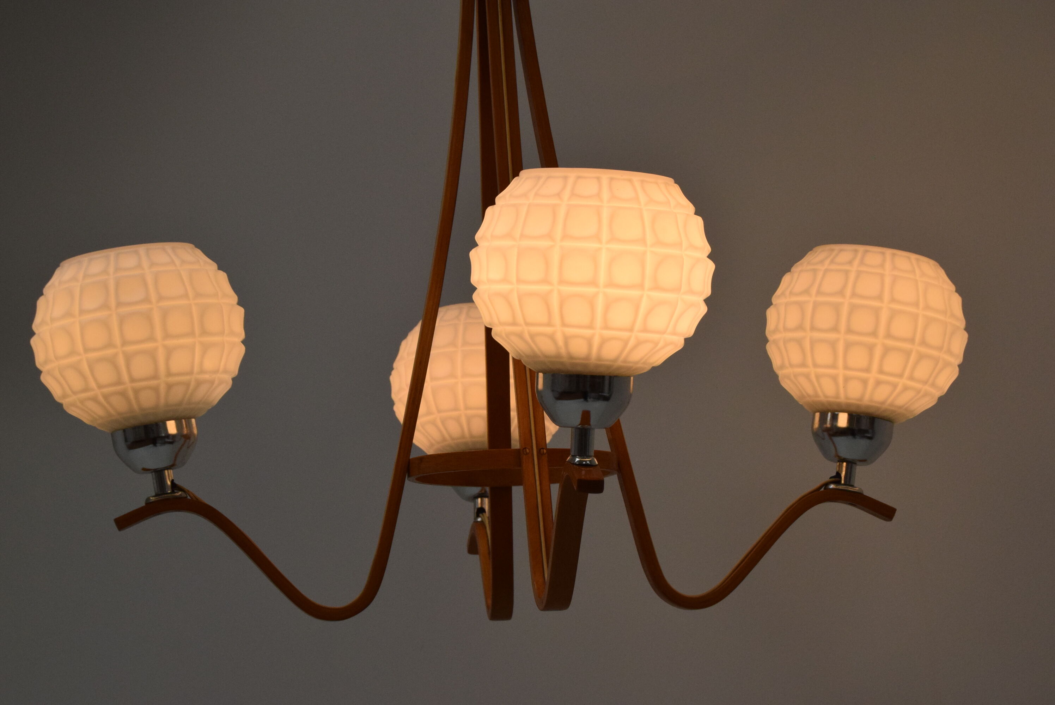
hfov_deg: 24.6
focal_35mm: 82
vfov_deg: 16.6
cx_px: 528
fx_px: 2420
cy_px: 352
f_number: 11
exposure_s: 1/500
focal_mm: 55
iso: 1600
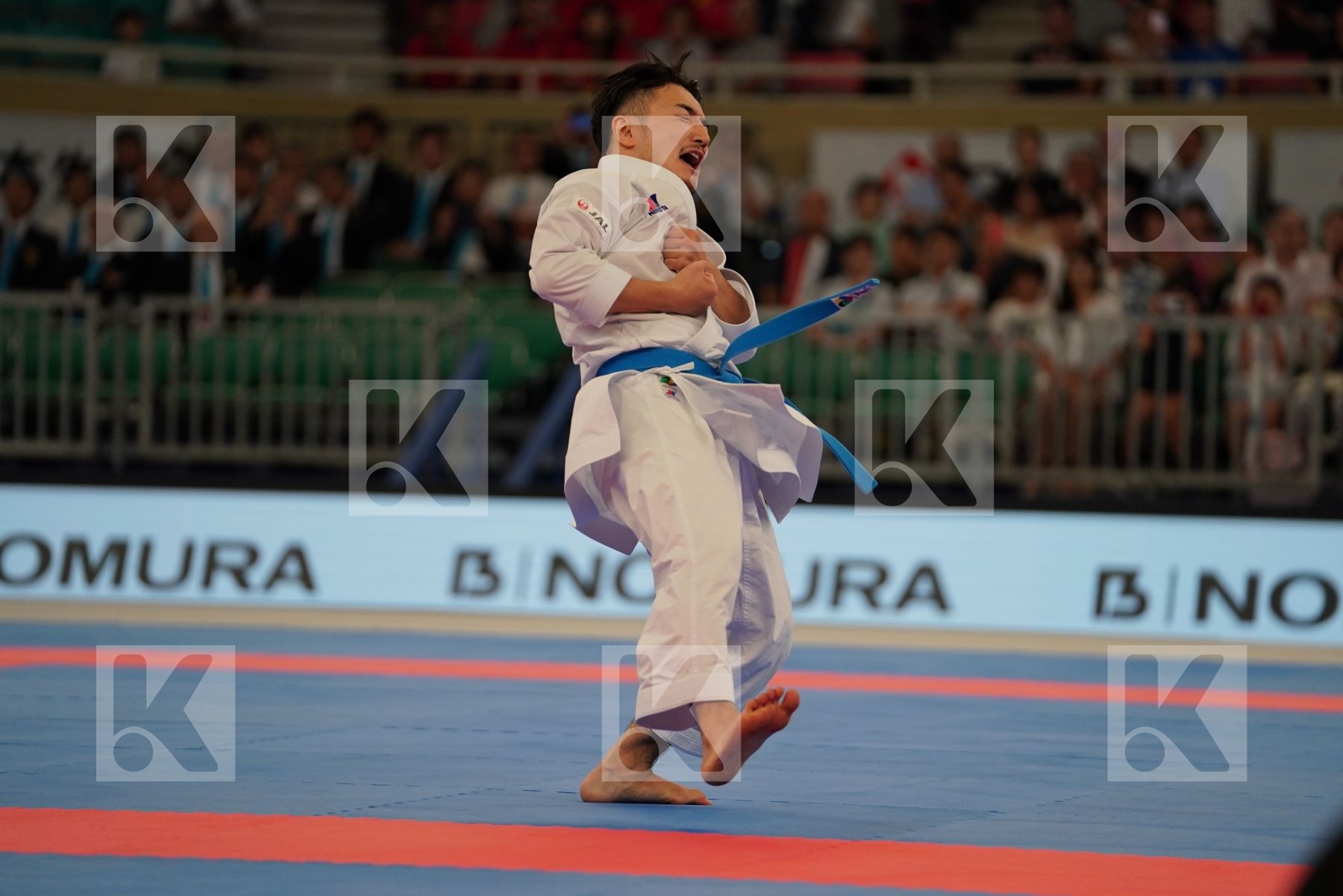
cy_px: 448
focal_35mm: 170
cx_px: 672
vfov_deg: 8.1
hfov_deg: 12.1
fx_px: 6341
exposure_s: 1/1000
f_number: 2.8
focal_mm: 170
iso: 1000
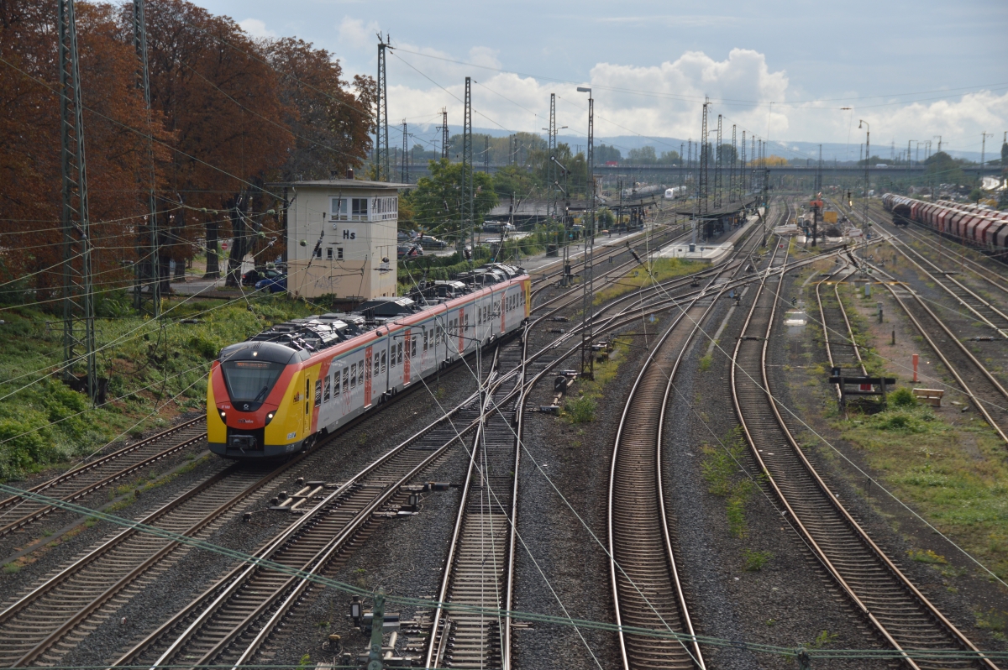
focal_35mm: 82
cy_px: 335
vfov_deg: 16.5
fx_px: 2308
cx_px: 504
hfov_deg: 24.6
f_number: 6.3
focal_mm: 55
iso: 200
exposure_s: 1/640
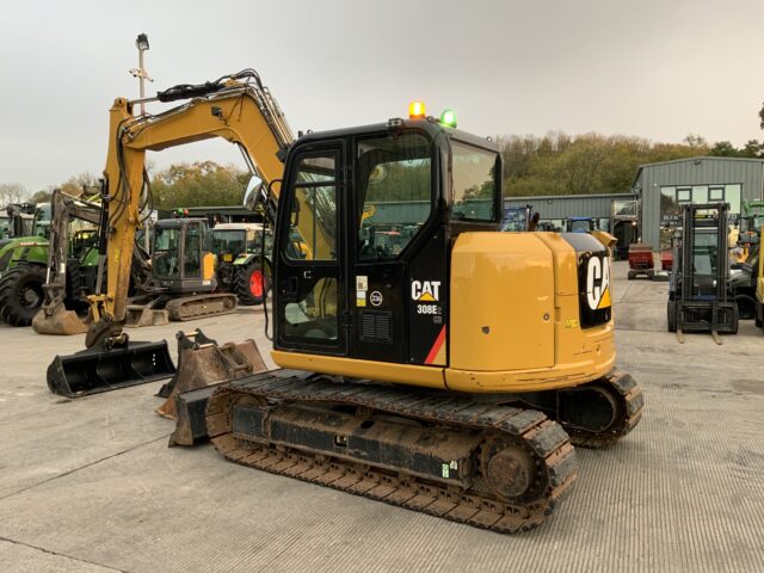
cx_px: 382
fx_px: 640
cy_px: 286
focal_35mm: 29
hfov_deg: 61.7
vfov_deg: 48.2
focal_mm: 3
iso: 64
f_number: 1.8
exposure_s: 1/94
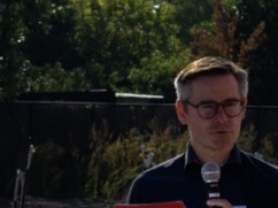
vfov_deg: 4.4
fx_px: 2696
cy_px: 259
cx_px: 240
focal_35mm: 336
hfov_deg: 5.9
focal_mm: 55
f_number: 10
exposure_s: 1/400
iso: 200
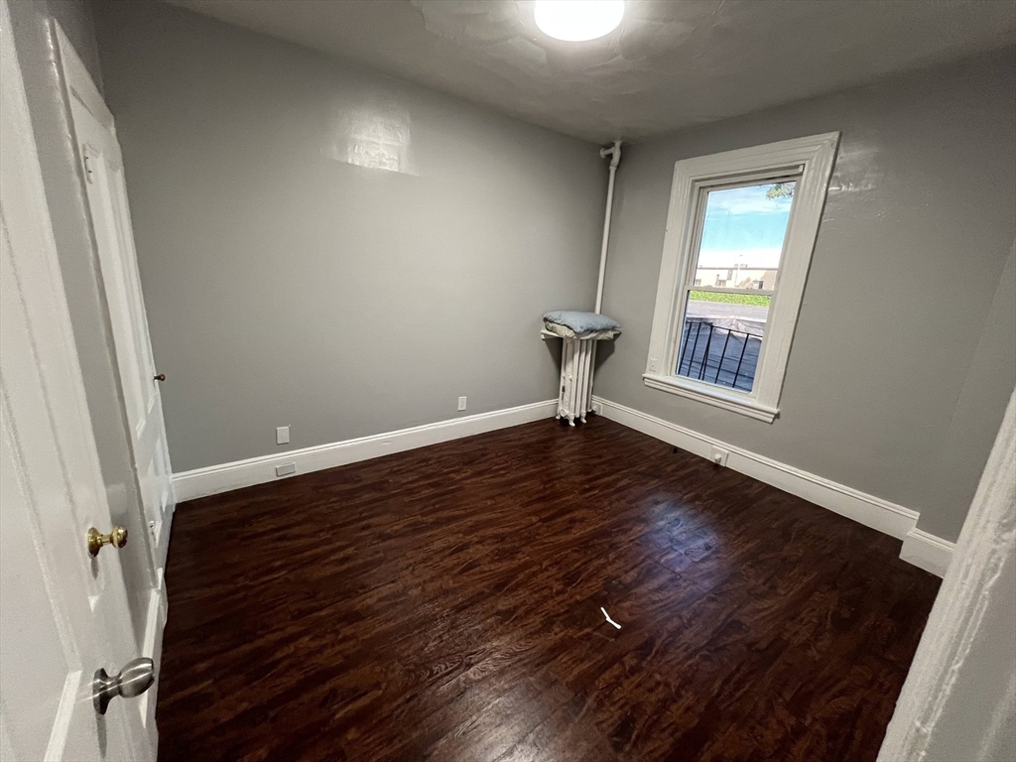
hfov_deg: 106.2
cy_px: 381
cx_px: 508
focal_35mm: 13
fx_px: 382
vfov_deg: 89.9
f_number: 1.8
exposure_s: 1/60
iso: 320
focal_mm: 1.57
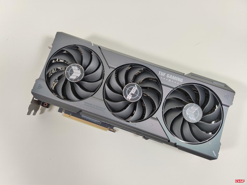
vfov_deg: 54.9
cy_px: 92
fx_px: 178
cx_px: 124
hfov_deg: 69.4
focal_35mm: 25
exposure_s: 1/100
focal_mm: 6.78
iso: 71
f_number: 1.85
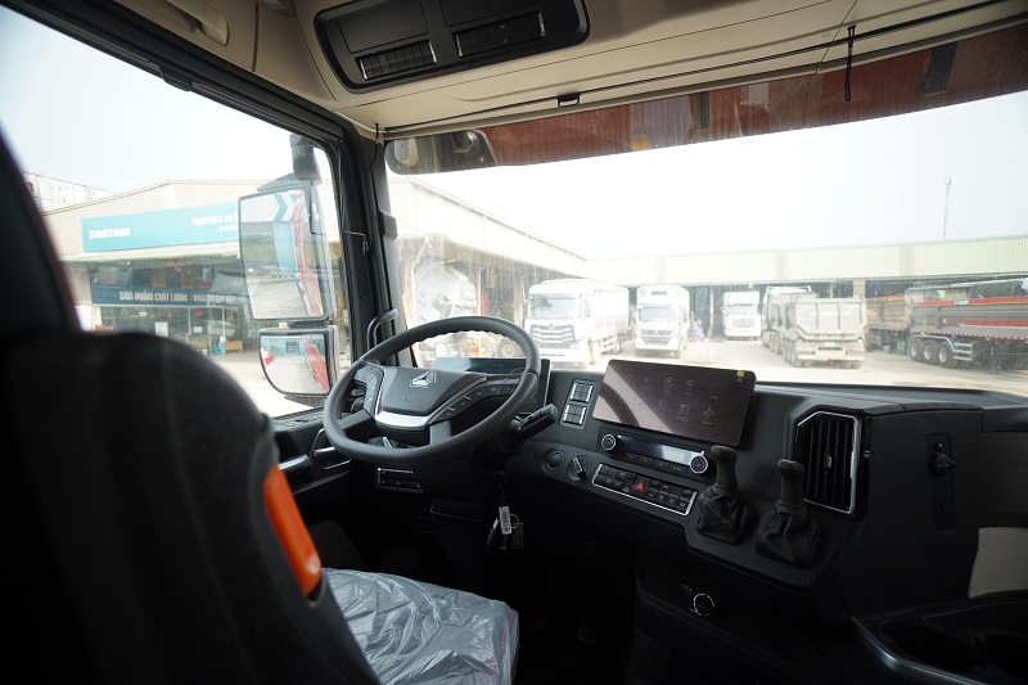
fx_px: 485
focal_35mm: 17
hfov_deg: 93.3
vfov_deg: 70.4
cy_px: 342
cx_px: 514
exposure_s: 1/800
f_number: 4
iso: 640
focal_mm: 17
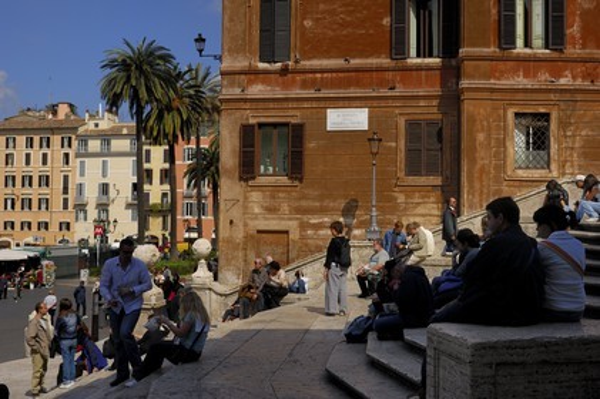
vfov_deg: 28.9
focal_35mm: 46
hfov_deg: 42.4
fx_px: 774
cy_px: 200
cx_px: 300
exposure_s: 1/100
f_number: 17
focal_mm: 31
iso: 100
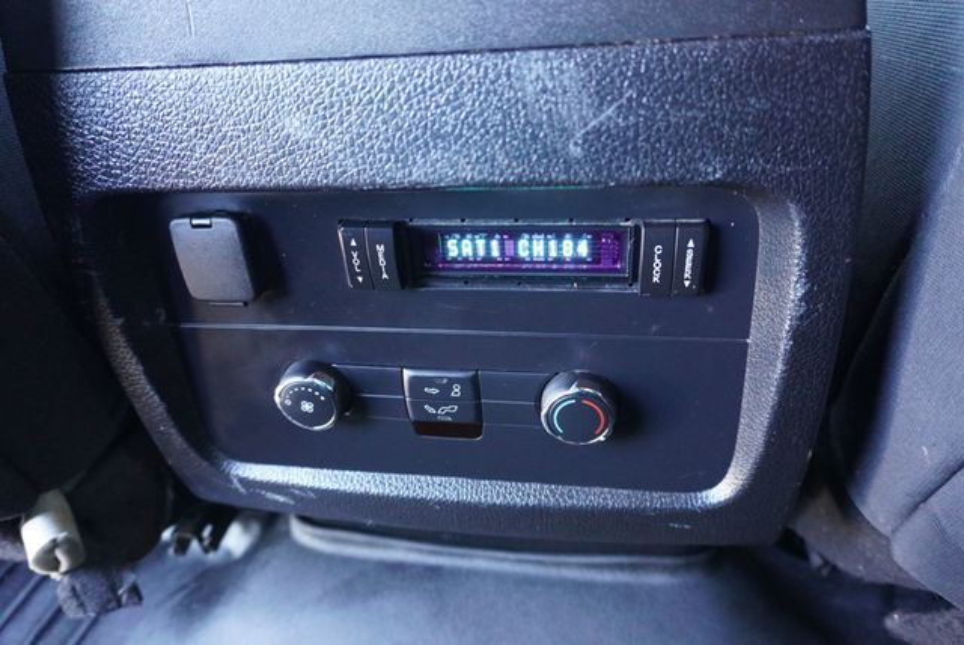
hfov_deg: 73.7
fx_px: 643
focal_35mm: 24
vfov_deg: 53.2
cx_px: 482
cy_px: 322
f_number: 3.5
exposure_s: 1/60
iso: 4000
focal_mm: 16
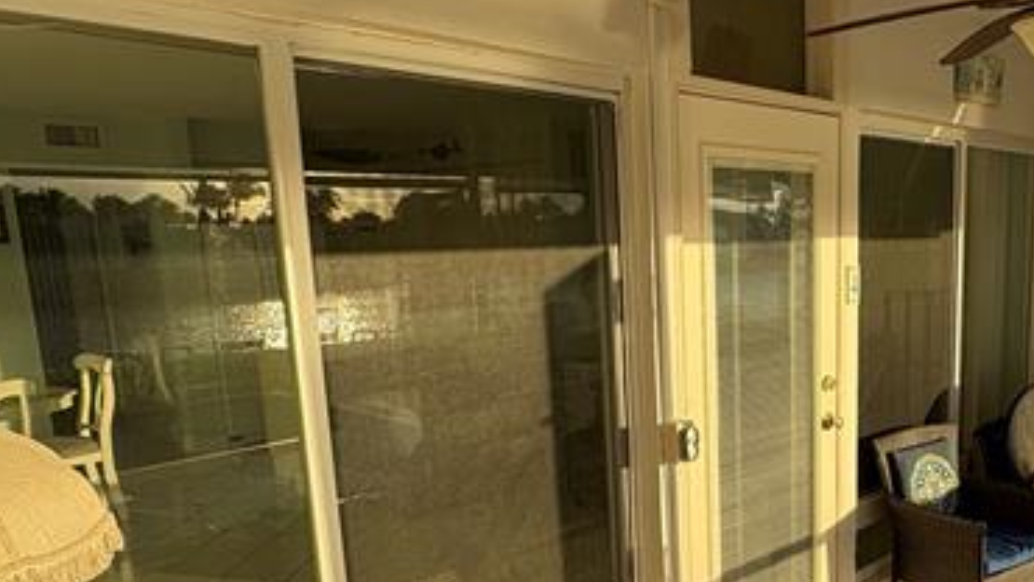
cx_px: 746
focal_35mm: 33
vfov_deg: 35.1
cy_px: 406
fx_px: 905
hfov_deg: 57.2
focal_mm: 2.22
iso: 64
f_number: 2.2
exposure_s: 1/587
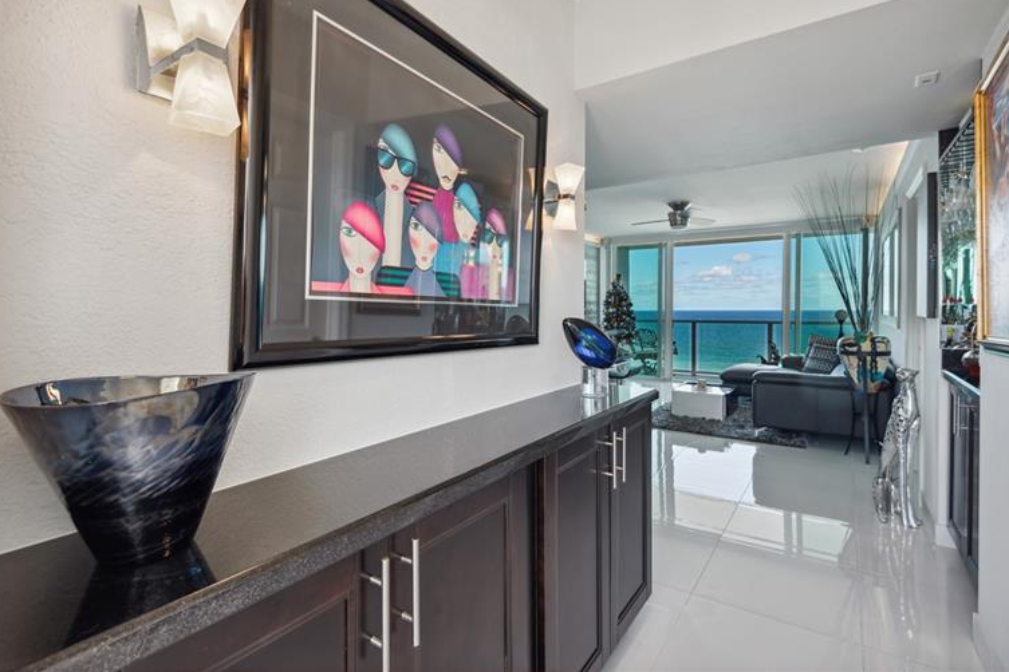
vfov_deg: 70.4
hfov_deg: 93.3
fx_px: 476
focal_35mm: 17
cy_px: 317
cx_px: 519
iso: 250
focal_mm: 16
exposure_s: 1/40
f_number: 8
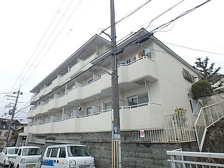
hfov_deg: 79.0
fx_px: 136
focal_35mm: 21
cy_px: 84
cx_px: 112
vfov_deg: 63.4
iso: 125
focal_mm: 3.7
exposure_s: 1/250
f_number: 3.5
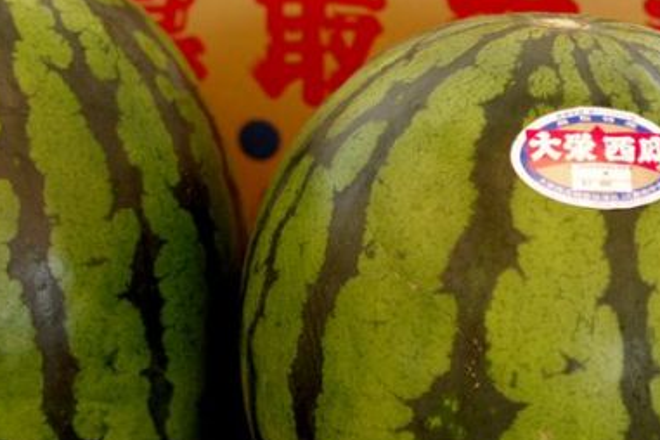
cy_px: 253
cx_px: 284
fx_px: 2310
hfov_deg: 16.3
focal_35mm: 126
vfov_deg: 10.9
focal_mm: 50
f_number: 3.5
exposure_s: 1/100
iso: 800
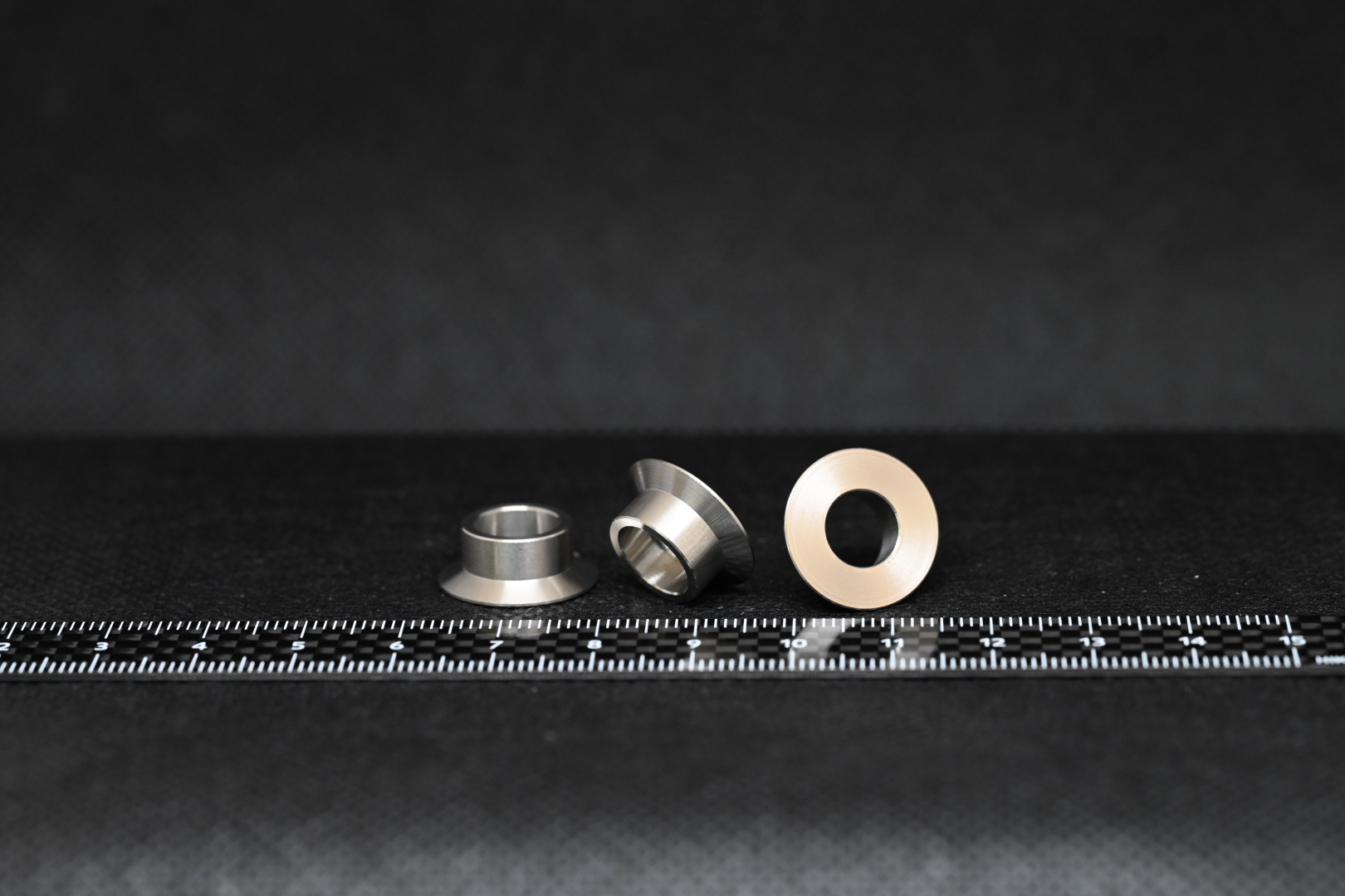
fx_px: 3923
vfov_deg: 13.0
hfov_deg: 19.5
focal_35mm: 105
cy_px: 448
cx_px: 672
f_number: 8
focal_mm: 105
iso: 1800
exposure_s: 1/125
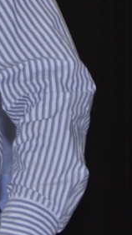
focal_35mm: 570
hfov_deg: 2.1
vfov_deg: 3.8
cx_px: -277
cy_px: -38
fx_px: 3557
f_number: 5.3
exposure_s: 1/100
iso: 1250
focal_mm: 80
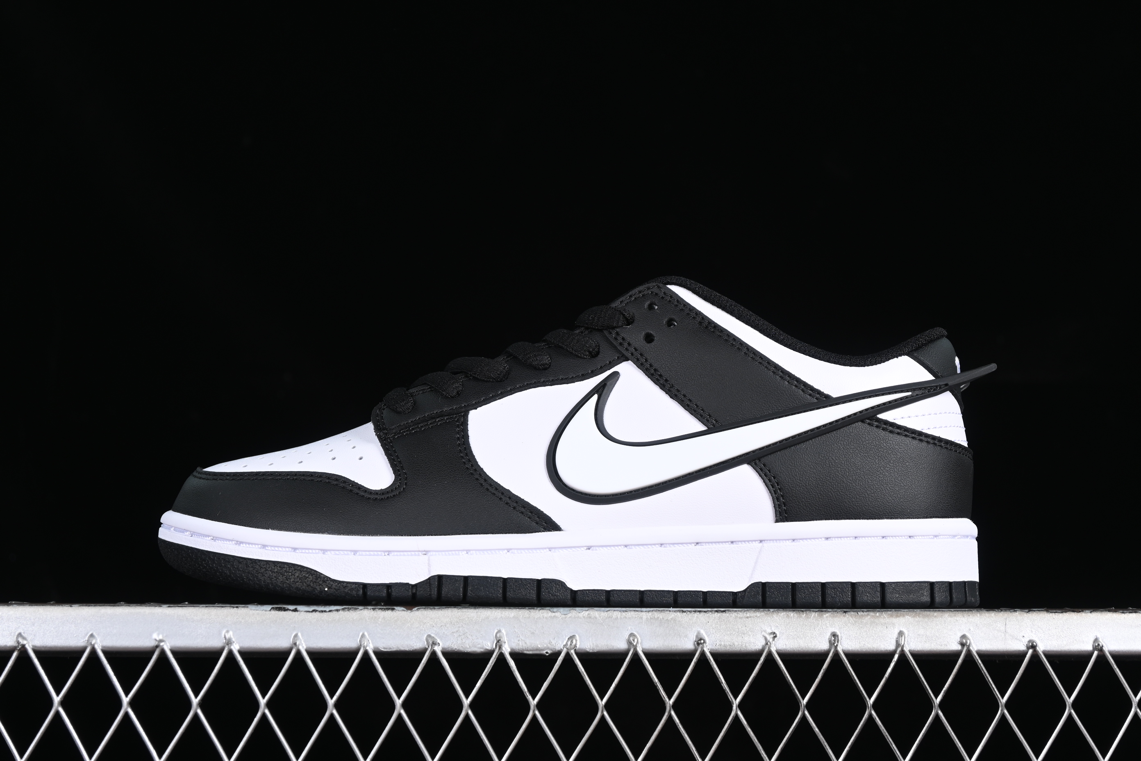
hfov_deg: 27.0
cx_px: 570
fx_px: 2377
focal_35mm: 75
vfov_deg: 18.2
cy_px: 380
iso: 160
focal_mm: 50
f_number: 6.3
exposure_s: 1/60
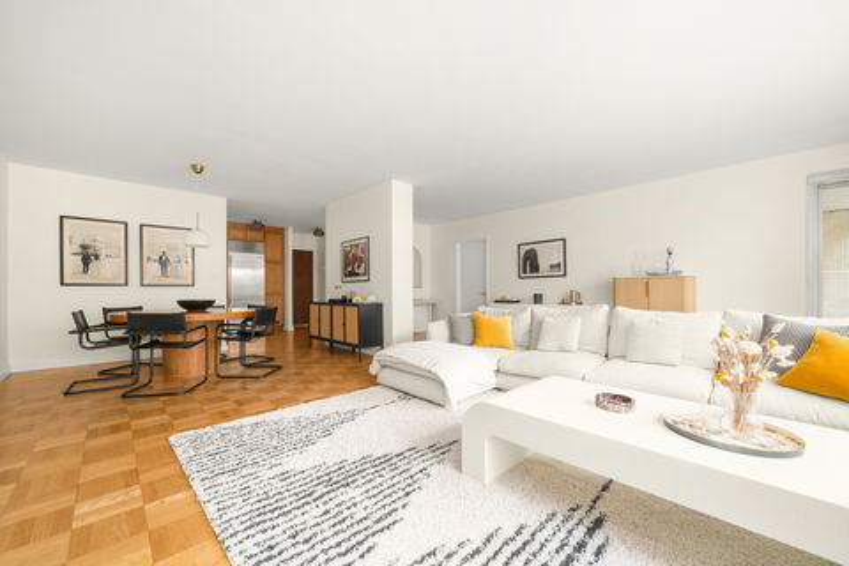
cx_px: 424
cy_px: 283
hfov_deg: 104.3
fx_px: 330
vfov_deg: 81.2
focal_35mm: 14
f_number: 11
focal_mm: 14
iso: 400
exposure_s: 1/4
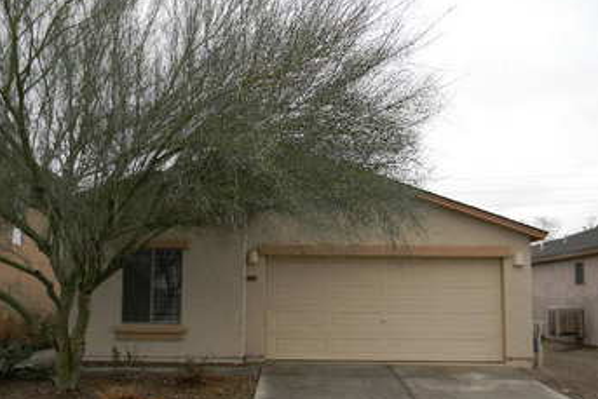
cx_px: 298
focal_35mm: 43
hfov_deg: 45.4
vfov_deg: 31.2
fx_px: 715
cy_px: 202
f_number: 3.8
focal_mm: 7.3
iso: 112
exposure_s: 1/393
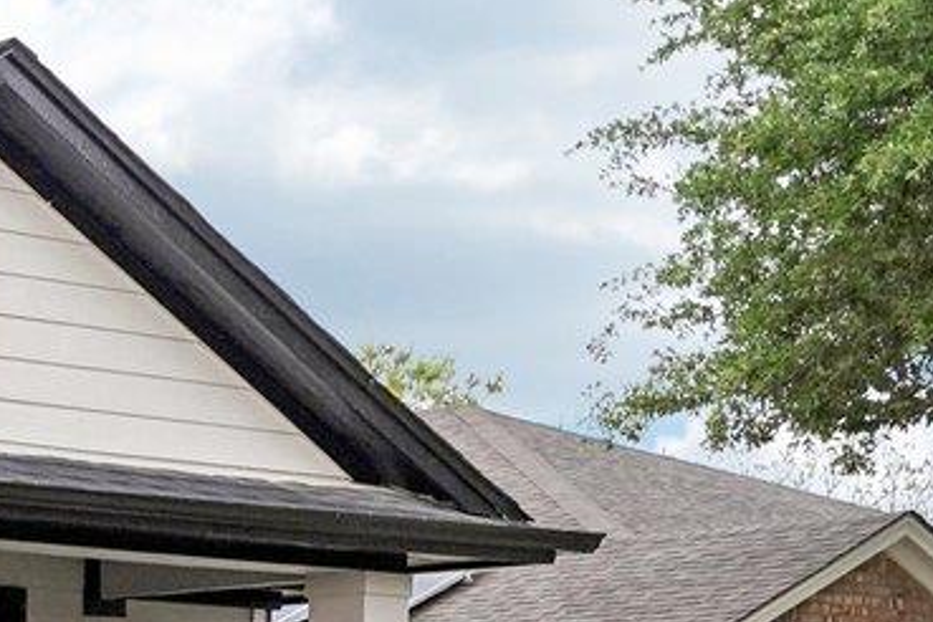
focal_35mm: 125
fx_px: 3233
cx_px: -880
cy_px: 856
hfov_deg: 14.1
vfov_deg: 10.7
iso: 400
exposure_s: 1/160
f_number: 8
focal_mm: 22.5
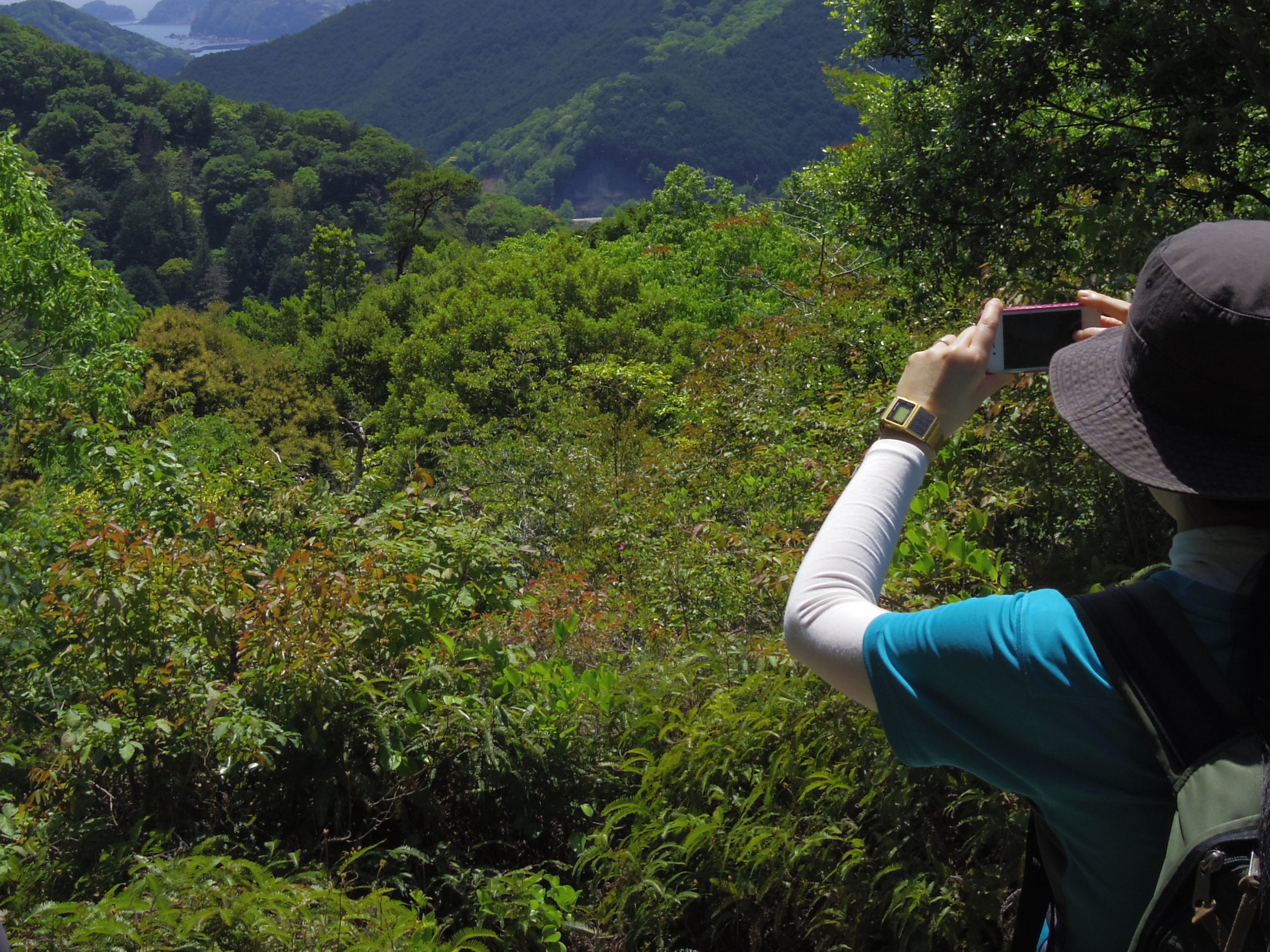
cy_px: 270
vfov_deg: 21.5
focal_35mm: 68
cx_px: 542
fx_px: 2495
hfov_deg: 28.5
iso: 125
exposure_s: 1/1250
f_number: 4.5
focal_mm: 8.5
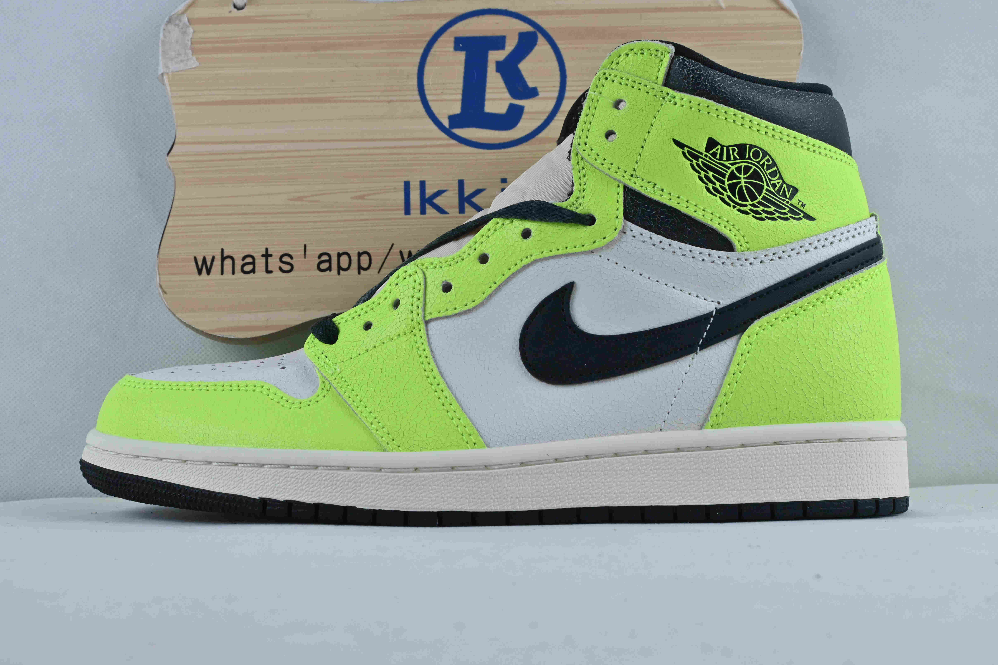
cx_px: 499
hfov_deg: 38.9
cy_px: 332
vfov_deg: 26.5
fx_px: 1414
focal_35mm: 51
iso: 1000
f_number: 10
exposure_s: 1/200
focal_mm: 34
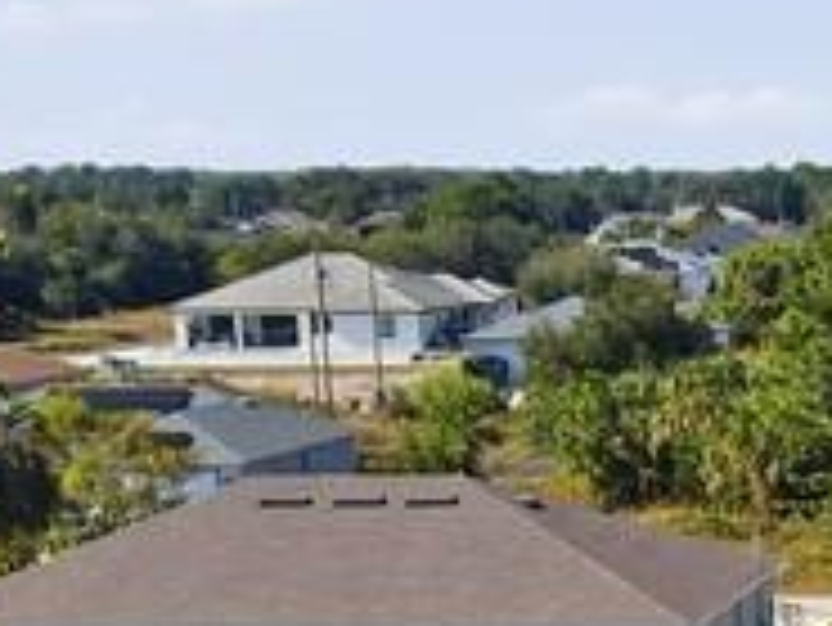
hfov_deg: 13.8
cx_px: 1304
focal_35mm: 133
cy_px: 1153
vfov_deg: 10.5
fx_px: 3199
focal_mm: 4.5
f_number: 2.8
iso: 110
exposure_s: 1/1250
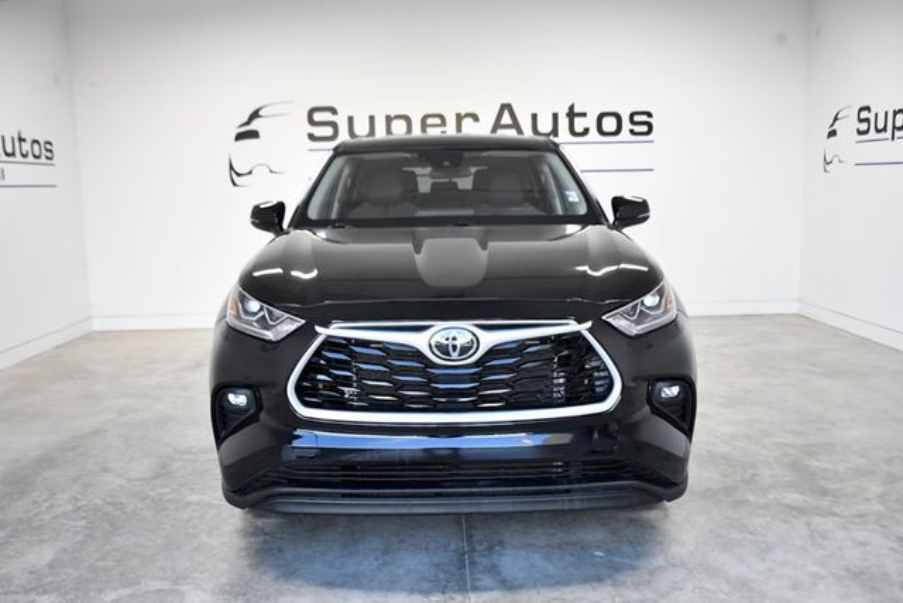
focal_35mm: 30
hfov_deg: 61.9
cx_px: 452
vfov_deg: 43.6
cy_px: 302
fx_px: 753
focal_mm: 20
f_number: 3.5
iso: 2500
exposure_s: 1/1000
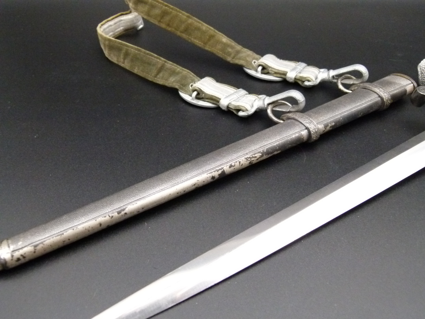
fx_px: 381
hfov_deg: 58.4
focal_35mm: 31
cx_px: 212
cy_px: 160
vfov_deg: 45.4
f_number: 3
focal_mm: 5.6
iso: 640
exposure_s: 1/250
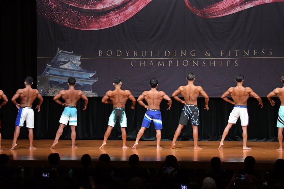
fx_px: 1009
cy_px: 95
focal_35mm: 128
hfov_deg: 16.0
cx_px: 142
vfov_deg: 10.7
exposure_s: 1/400
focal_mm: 85
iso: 5000
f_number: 5.6
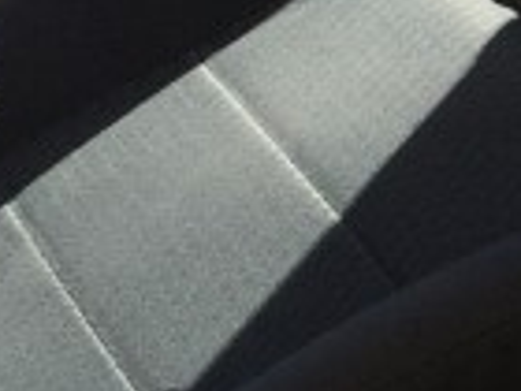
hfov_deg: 8.5
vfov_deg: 7.0
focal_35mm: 212
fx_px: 3191
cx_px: 1254
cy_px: -71
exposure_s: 1/455
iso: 32
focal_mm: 4.15
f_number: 2.2
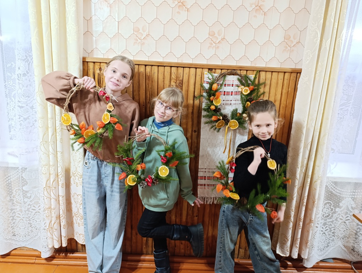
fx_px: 241
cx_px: 181
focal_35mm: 23
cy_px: 136
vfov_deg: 59.0
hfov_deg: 73.8
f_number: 1.6
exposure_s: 1/25
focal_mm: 6.14
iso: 2000
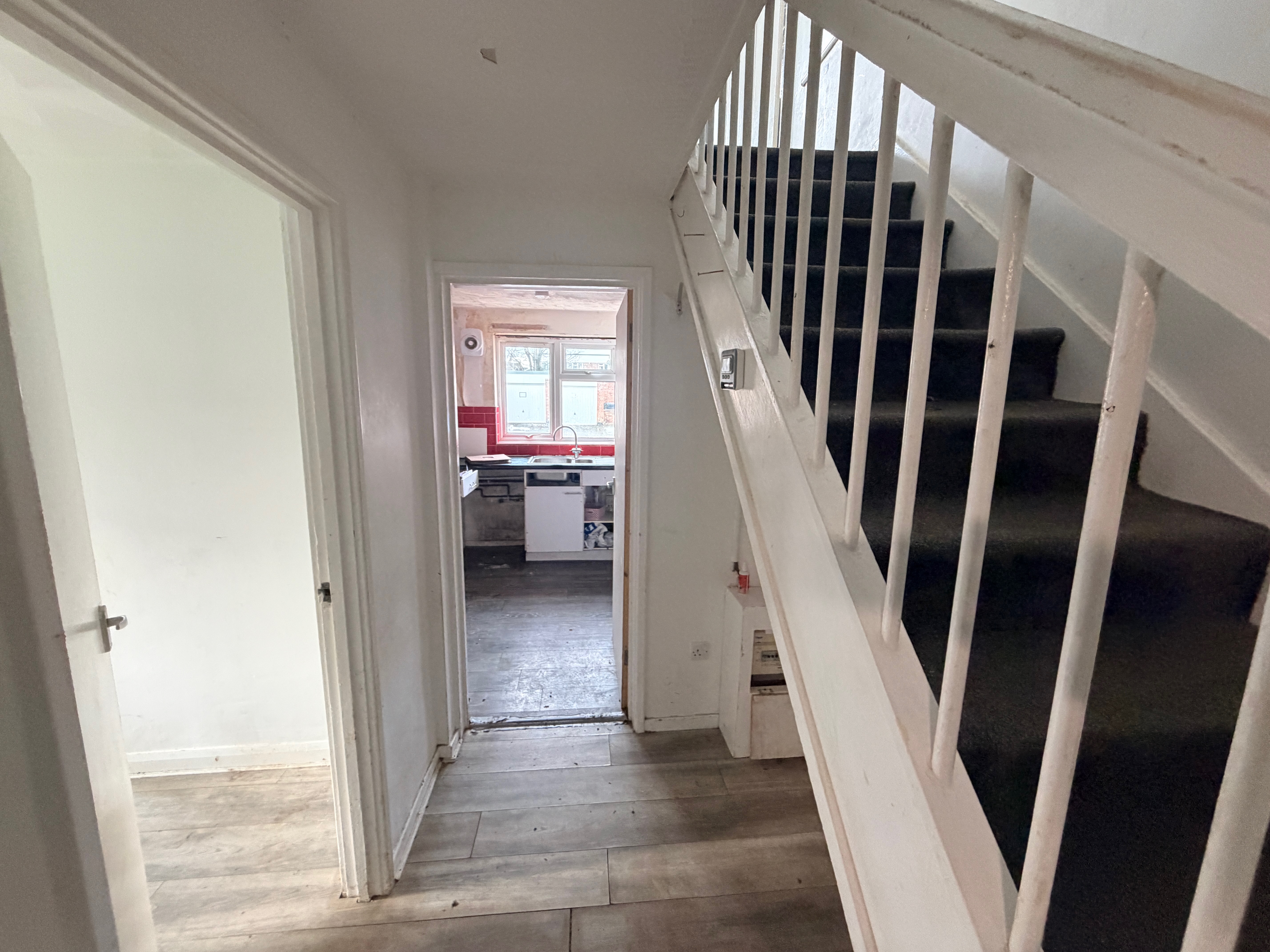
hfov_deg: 102.1
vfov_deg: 85.7
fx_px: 514
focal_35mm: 14
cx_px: 635
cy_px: 476
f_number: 2.2
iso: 400
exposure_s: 1/50
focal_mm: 2.22
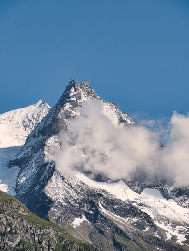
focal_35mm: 280
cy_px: 126
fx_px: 2036
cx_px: 94
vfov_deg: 7.1
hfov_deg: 5.3
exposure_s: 1/640
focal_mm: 140
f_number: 11
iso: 200
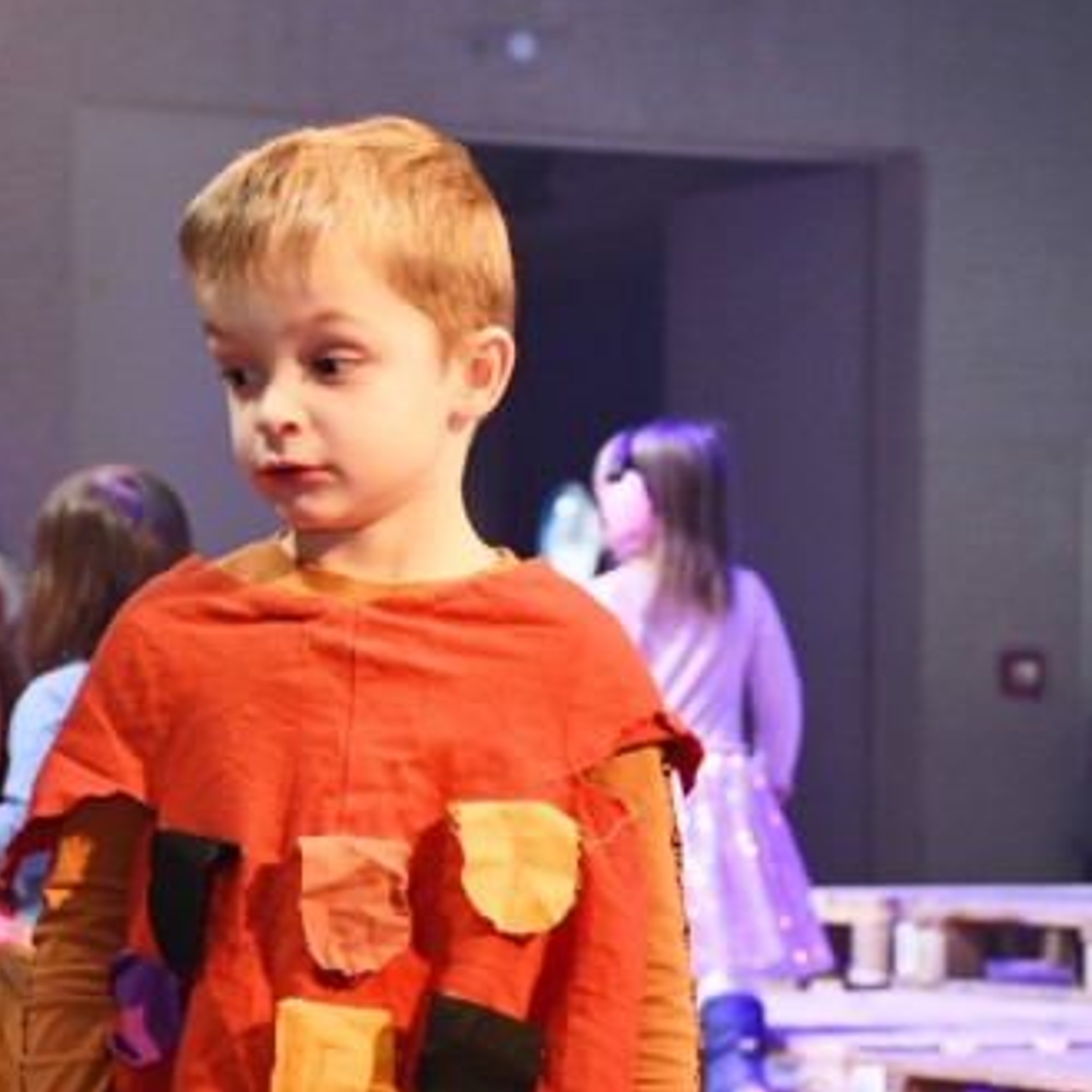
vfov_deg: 18.7
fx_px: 3319
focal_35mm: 93
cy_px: 541
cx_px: 335
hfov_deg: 18.6
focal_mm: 48
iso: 1800
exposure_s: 1/60
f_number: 4.5
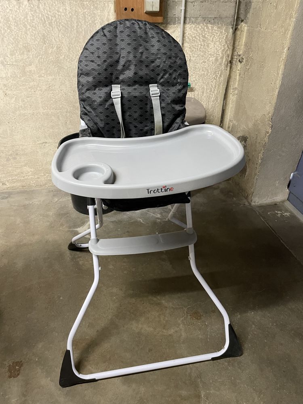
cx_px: 152
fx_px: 303
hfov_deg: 53.1
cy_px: 202
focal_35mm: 26
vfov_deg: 67.3
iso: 400
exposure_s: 1/33
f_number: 1.6
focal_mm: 4.2
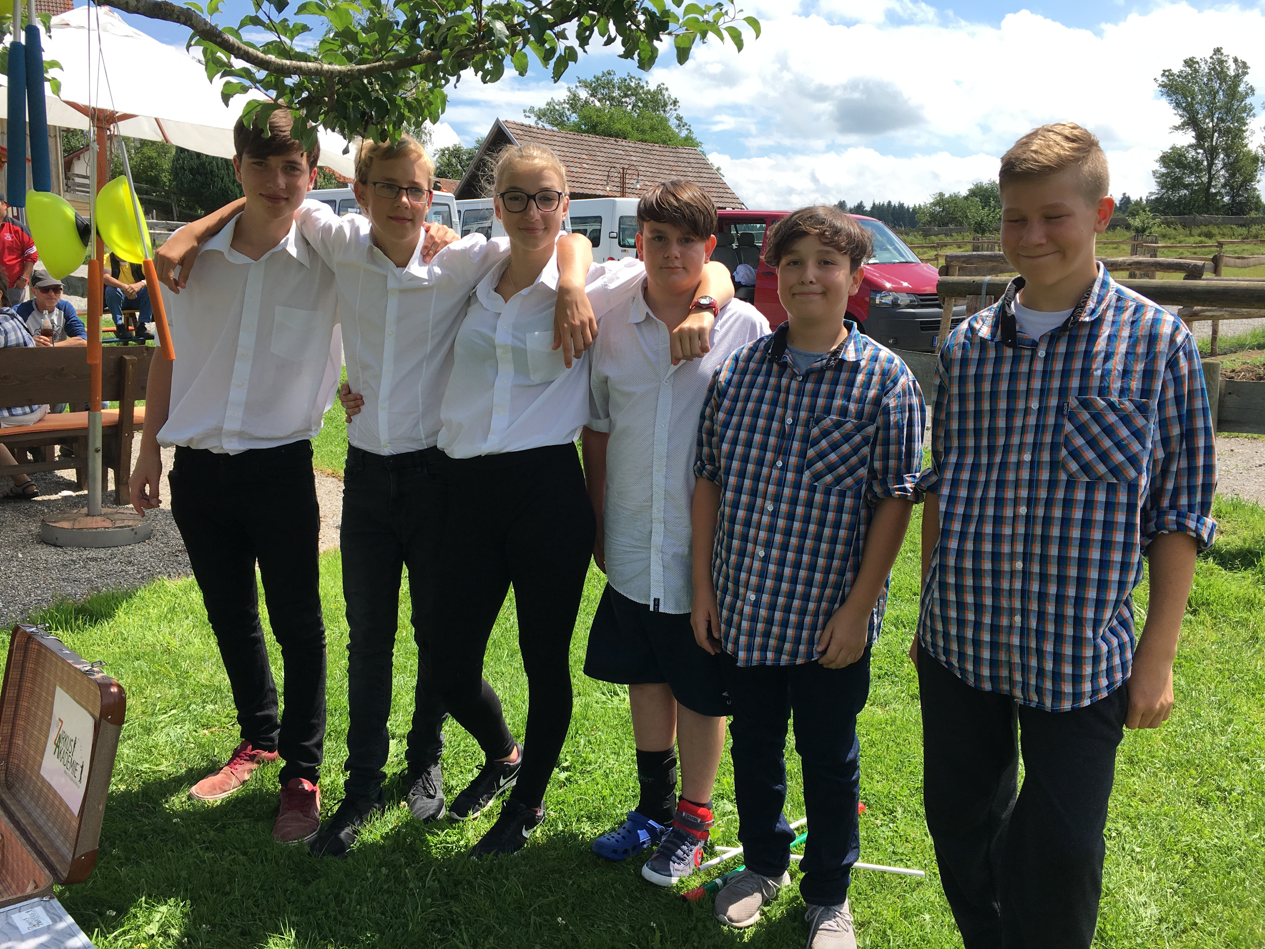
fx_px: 1060
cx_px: 632
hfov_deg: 61.7
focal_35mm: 29
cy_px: 474
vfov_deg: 48.2
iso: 25
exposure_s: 1/1026
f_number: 2.2
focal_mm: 4.15
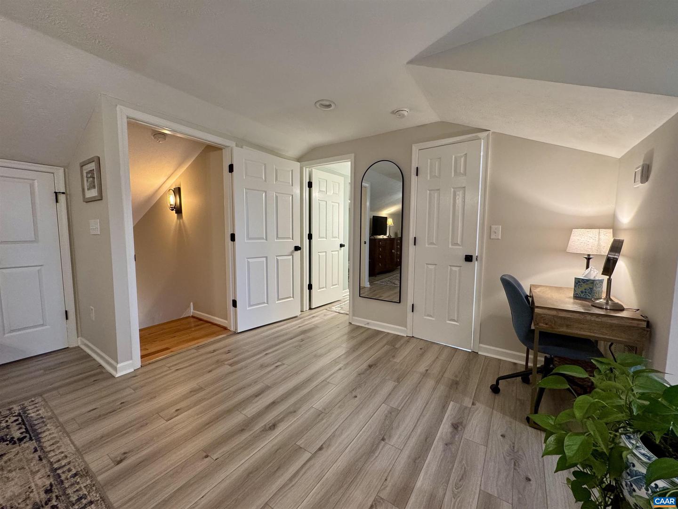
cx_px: 339
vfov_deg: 85.7
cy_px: 254
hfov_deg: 102.1
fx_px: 274
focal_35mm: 14
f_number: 2.2
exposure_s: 1/60
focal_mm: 2.22
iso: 200
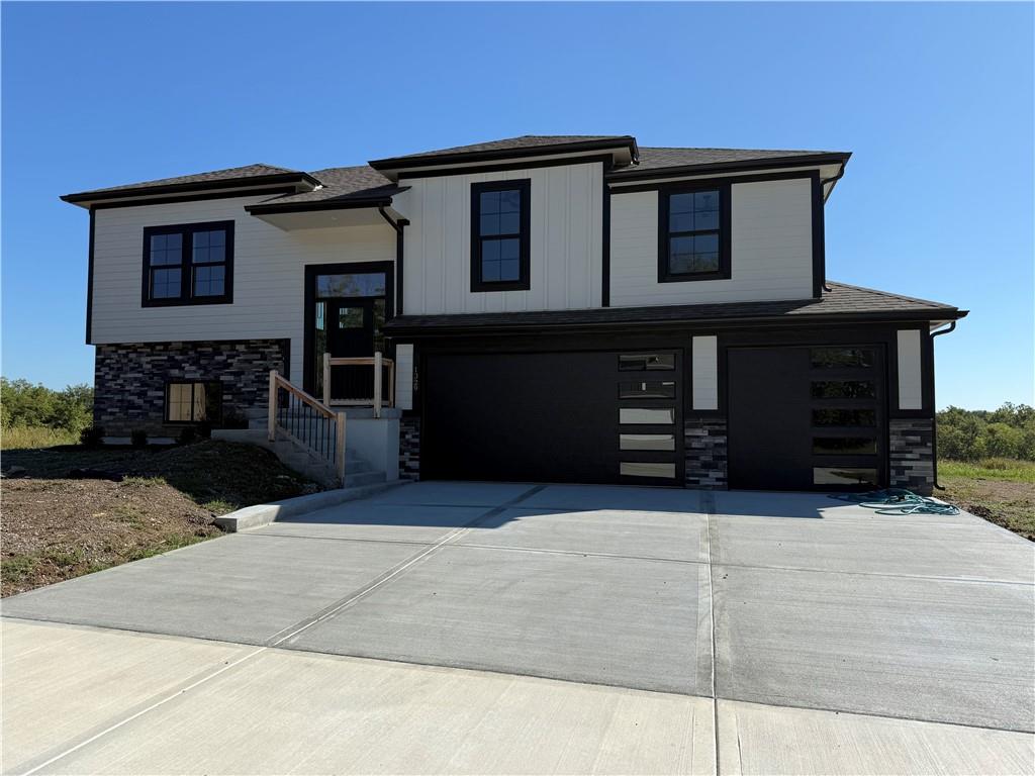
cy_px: 388
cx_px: 518
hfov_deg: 71.6
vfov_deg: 56.8
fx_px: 718
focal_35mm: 24
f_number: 1.78
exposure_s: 1/5319
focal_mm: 6.76
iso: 80
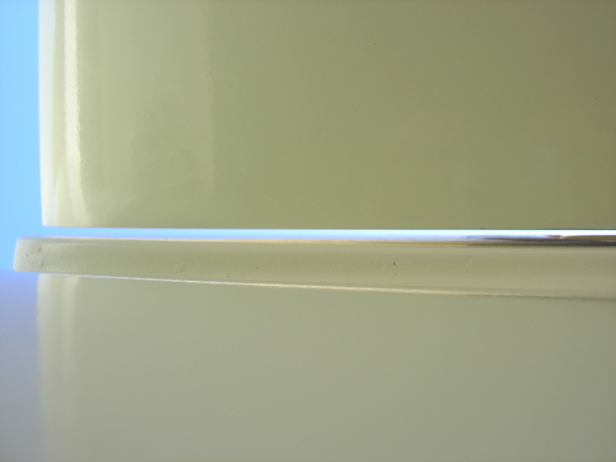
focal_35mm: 38
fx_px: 676
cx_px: 308
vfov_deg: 37.7
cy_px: 231
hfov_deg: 49.0
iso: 64
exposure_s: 1/149
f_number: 4.8
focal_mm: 7.8
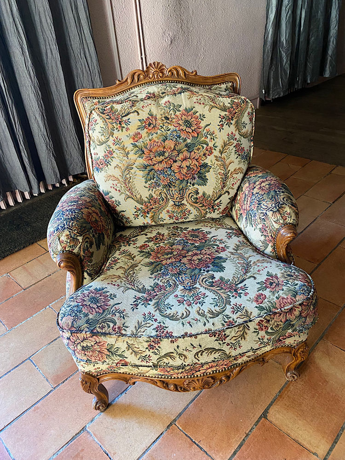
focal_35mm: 26
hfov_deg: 53.1
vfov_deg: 67.3
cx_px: 172
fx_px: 346
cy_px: 230
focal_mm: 4.25
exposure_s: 1/60
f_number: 1.8
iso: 320
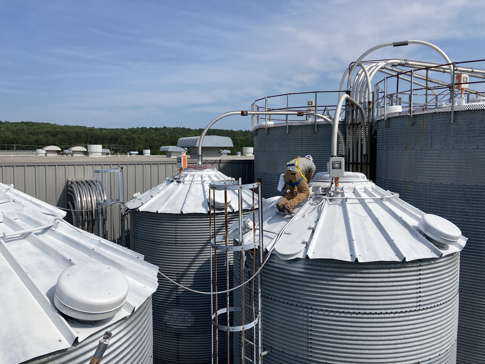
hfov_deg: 63.4
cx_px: 242
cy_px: 182
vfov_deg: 49.7
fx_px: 392
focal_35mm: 28
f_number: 1.8
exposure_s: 1/3745
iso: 20
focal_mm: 3.99
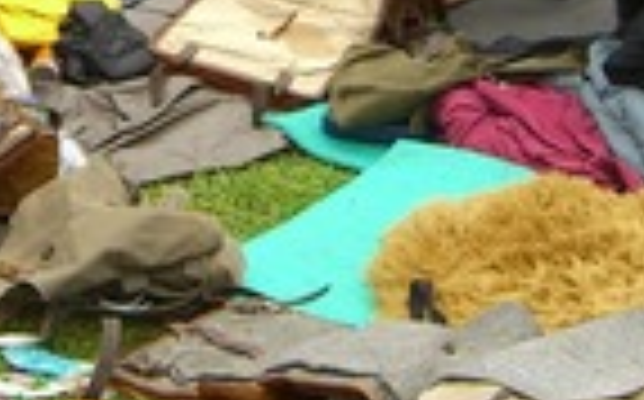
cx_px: 104
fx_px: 2963
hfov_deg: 12.3
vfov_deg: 7.7
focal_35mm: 169
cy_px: -72
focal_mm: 7.9
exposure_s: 1/200
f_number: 4
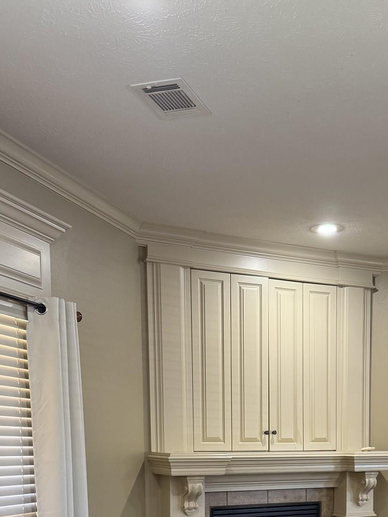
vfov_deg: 36.5
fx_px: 717
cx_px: 257
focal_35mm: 48
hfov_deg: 30.1
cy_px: 491
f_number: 1.78
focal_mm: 6.76
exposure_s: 1/60
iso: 200
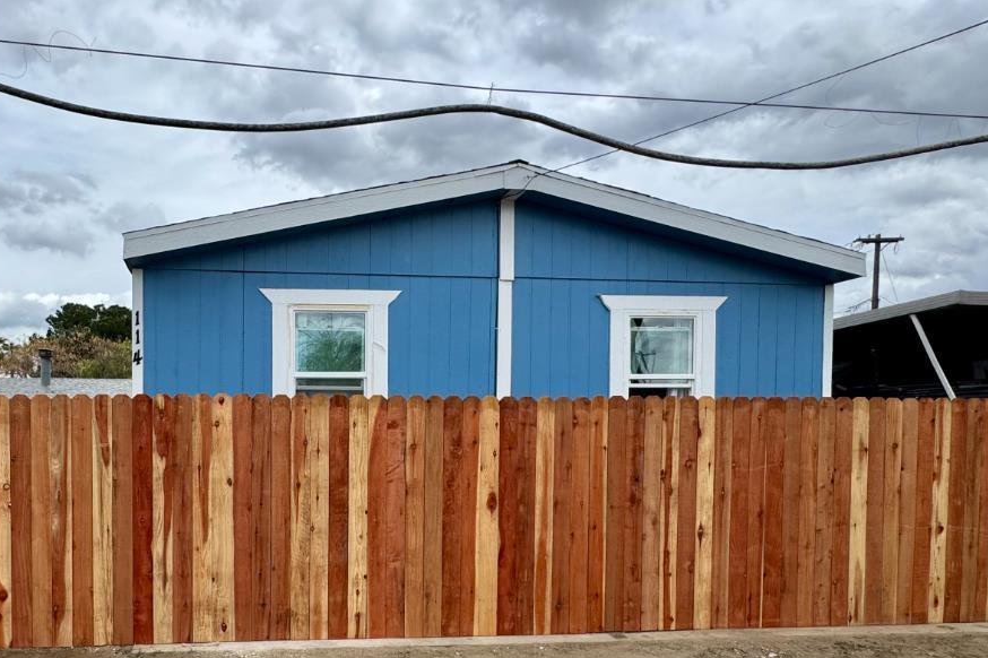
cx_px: 289
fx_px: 686
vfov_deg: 50.1
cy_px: 454
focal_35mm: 25
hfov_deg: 68.4
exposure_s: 1/1420
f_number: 2.2
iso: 50
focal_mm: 2.22
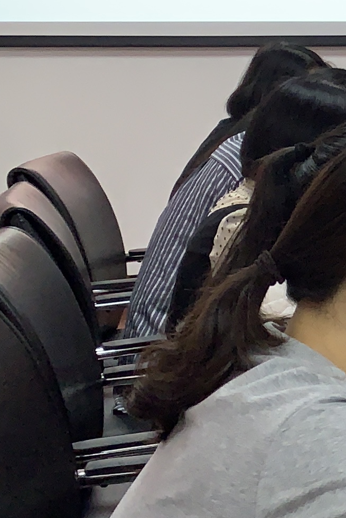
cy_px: 186
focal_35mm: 111
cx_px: 939
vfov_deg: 18.4
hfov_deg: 10.1
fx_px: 1600
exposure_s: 1/60
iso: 160
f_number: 1.8
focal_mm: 4.25
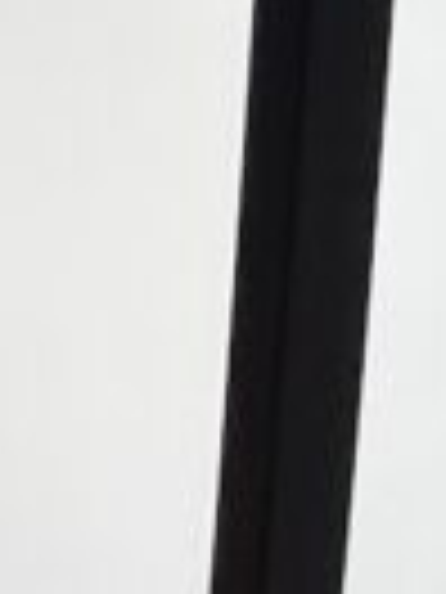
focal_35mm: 202
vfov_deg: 7.5
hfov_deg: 6.6
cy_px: -1634
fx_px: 3470
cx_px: -973
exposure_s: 1/121
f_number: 1.5
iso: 64
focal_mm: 5.7
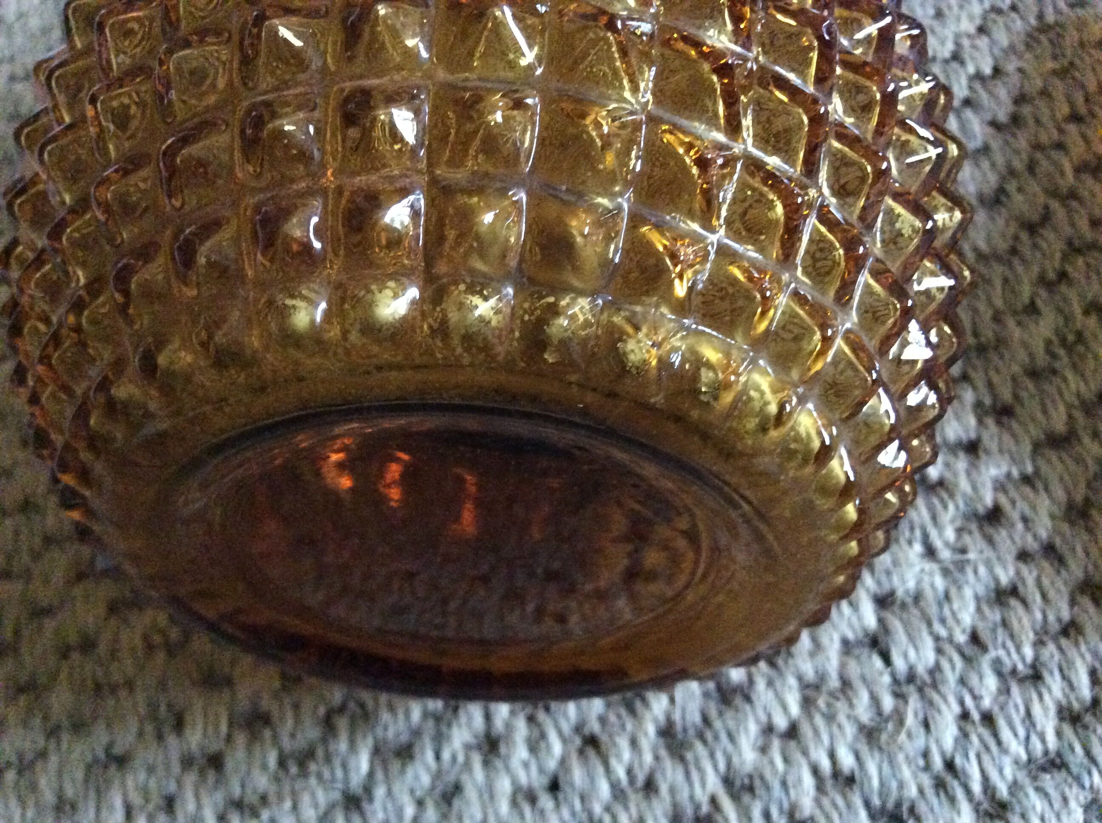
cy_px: 412
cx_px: 551
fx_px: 1017
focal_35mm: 32
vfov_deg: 44.1
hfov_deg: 56.9
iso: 640
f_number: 2.4
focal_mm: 3.3
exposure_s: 1/15
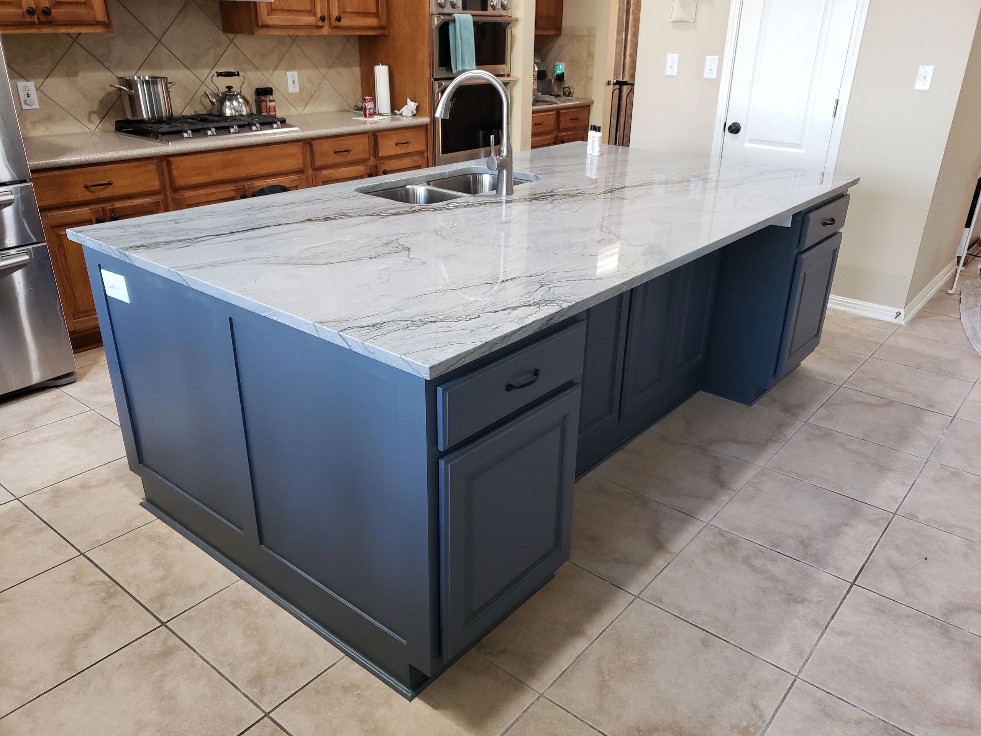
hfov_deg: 67.3
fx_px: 737
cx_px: 490
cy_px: 368
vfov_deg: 53.1
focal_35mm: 26
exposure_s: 1/40
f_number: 1.5
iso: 250
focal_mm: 4.3
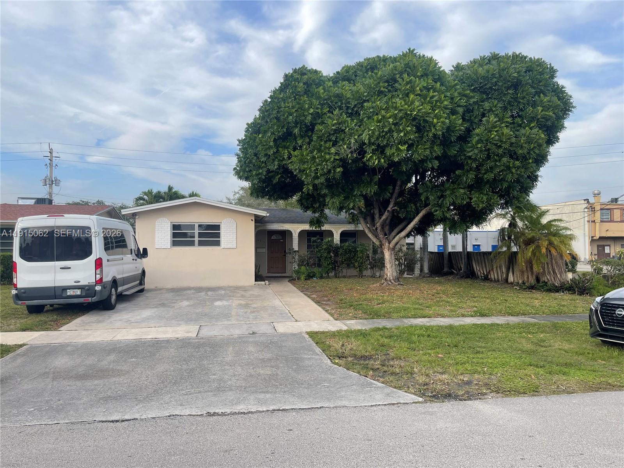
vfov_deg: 54.9
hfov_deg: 69.4
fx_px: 451
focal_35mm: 25
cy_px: 234
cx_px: 312
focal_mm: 5.1
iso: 32
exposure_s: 1/1309
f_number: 1.6
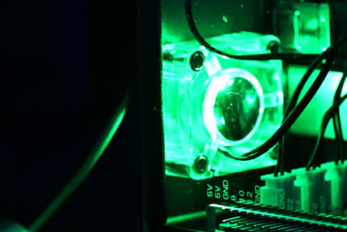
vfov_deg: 4.0
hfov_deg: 5.9
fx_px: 3344
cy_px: 16
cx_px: 360
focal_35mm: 347
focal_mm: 105
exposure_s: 1/30
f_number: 5
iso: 1250
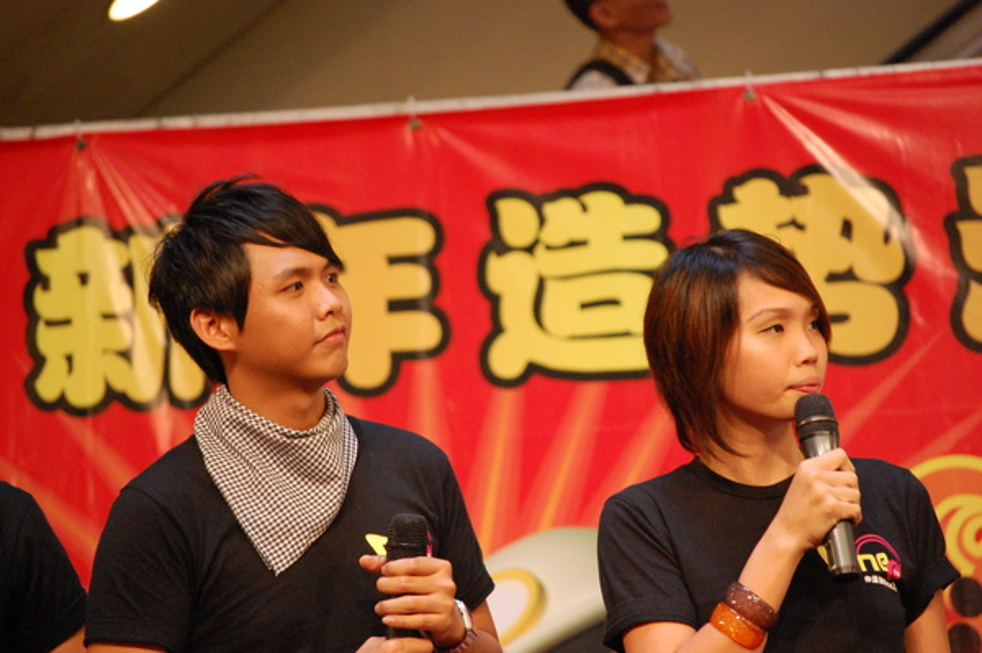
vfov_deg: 6.8
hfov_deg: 10.2
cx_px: 491
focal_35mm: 202
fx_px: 5519
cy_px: 326
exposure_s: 1/100
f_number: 5
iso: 1600
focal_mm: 135
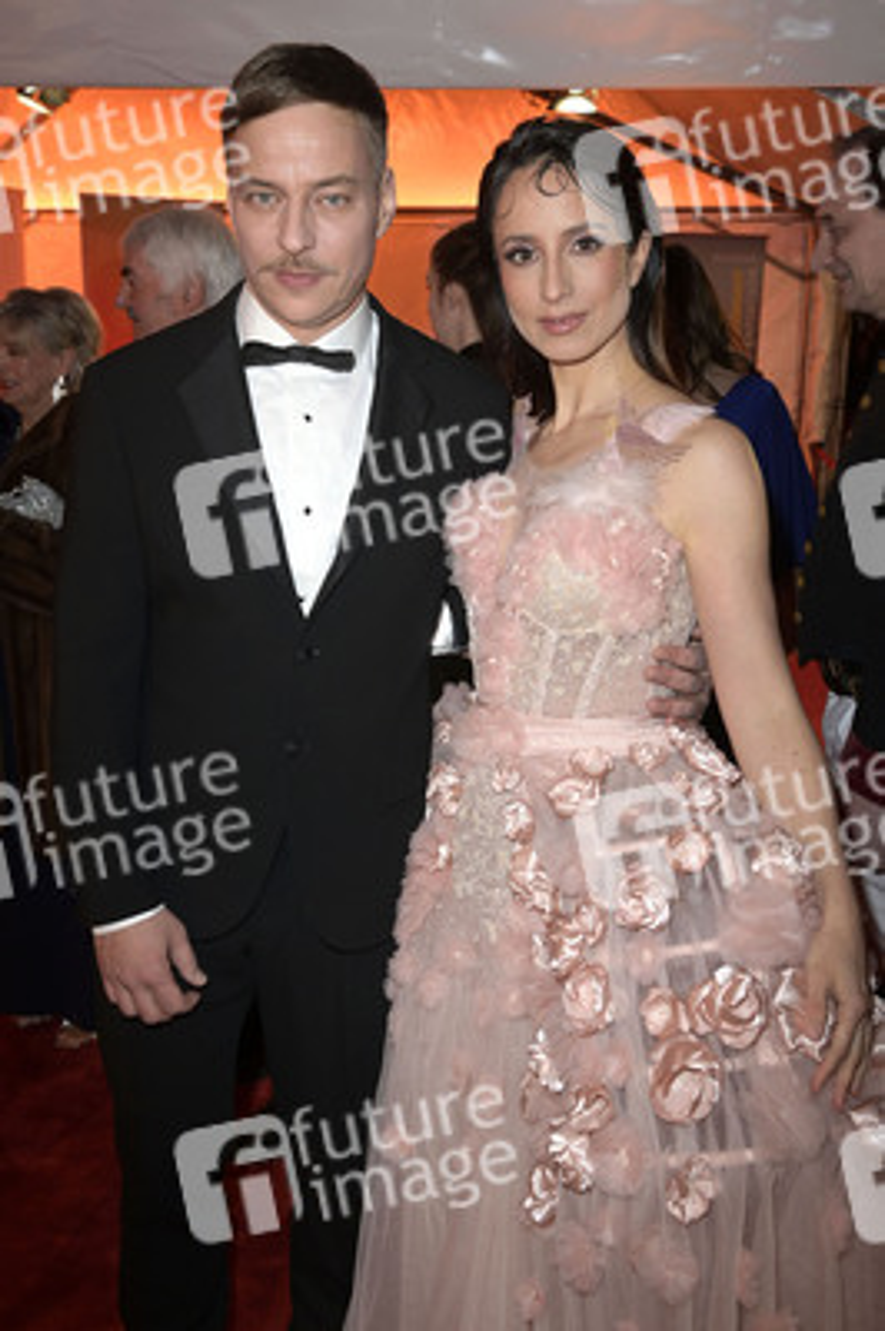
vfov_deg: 53.2
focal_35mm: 36
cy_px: 666
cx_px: 442
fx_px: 1330
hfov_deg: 36.8
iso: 640
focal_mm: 36
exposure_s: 1/80
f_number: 5.6
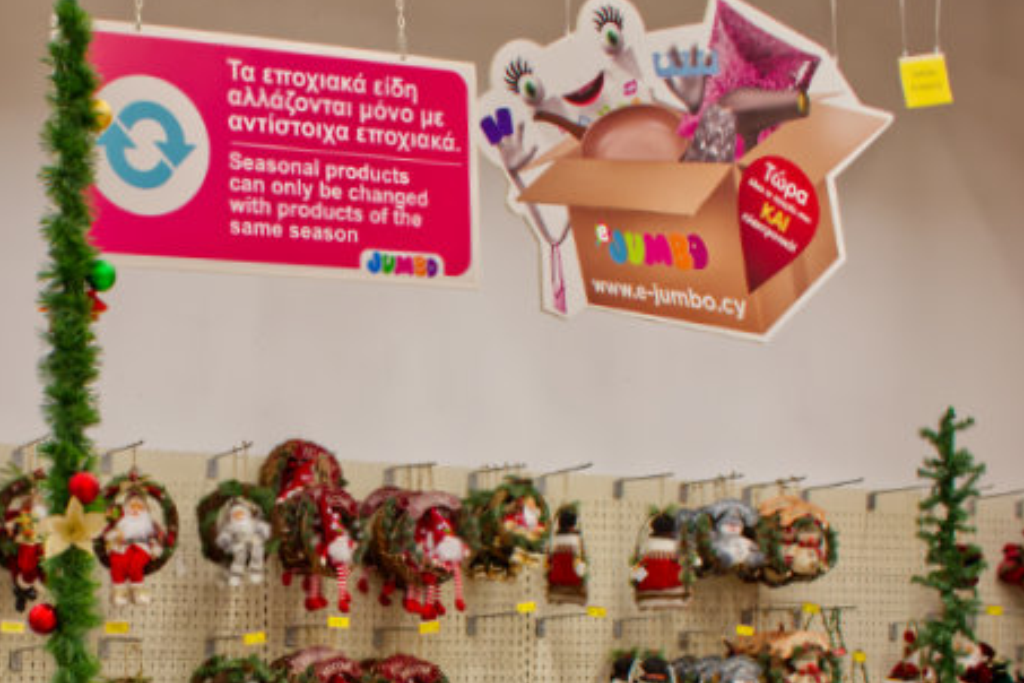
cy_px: 598
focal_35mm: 61
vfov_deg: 21.8
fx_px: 1735
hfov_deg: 32.2
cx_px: 233
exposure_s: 1/100
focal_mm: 18
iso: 400
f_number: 5
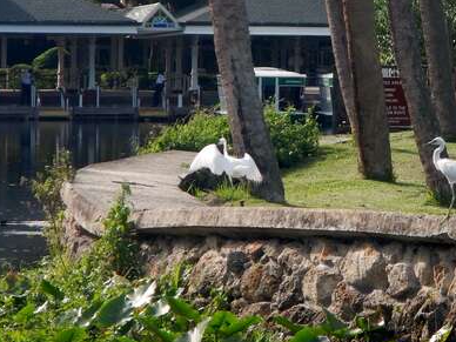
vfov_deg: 5.1
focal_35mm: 289
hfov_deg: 6.8
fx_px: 3807
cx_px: 364
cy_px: 45
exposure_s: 1/250
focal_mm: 25
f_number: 4.8
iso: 125
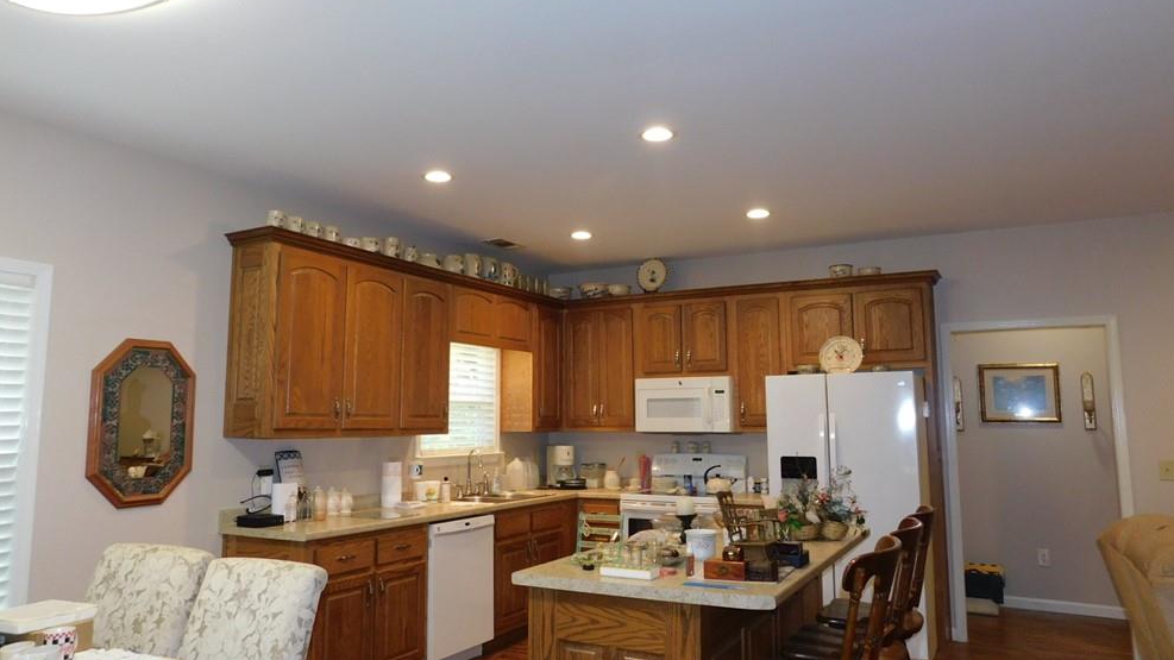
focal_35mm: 26
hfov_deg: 71.9
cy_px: 313
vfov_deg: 44.4
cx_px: 570
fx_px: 809
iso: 200
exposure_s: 1/30
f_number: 3
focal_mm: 4
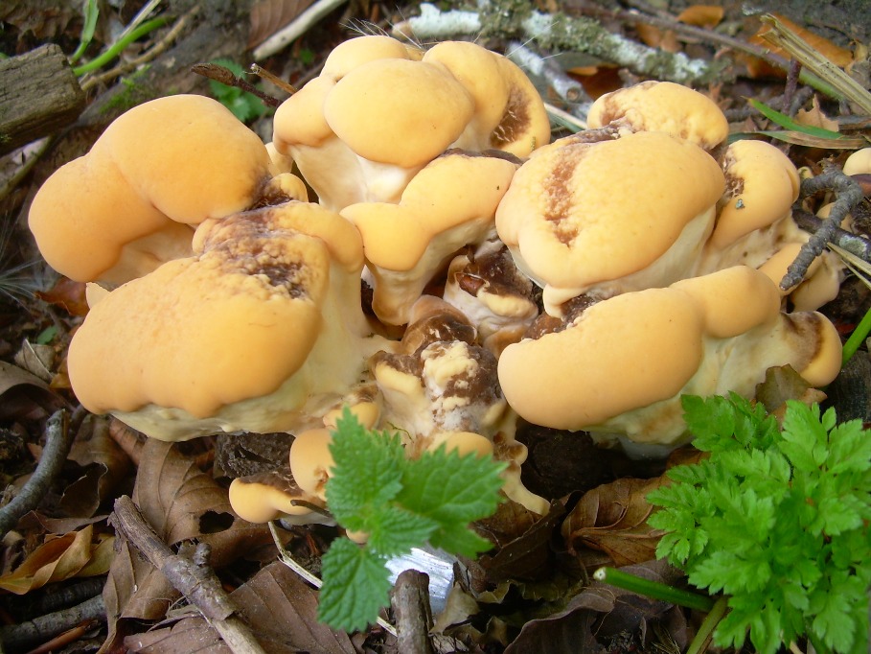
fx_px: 956
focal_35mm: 38
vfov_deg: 37.7
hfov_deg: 49.0
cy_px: 327
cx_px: 436
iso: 50
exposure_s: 1/46.2
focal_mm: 6.3
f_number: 2.8
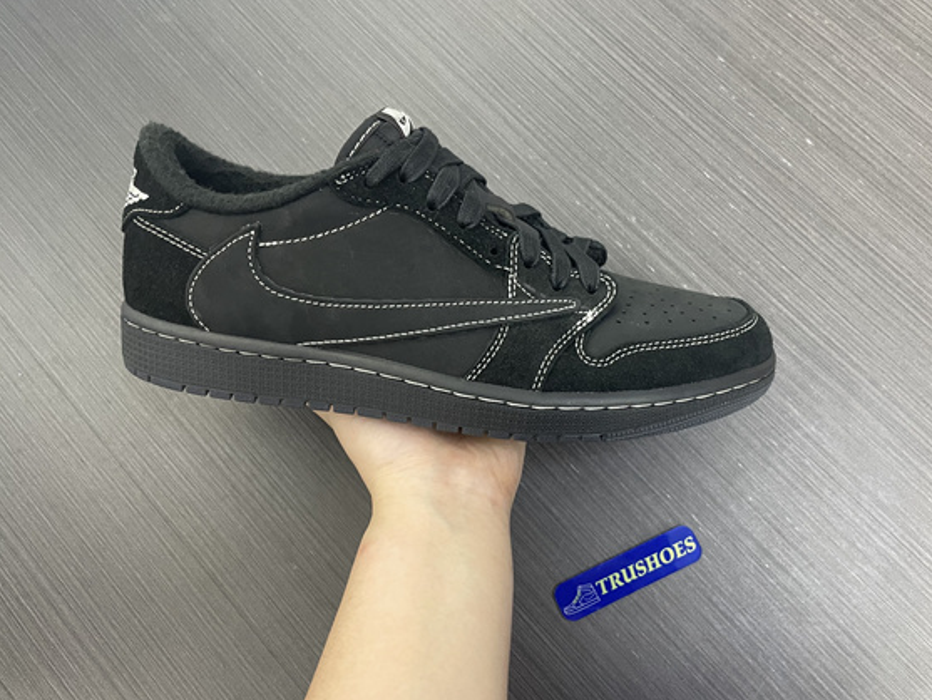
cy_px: 372
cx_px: 494
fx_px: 754
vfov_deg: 49.7
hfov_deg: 63.4
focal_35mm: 28
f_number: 1.6
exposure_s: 1/60
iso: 160
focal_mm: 4.2
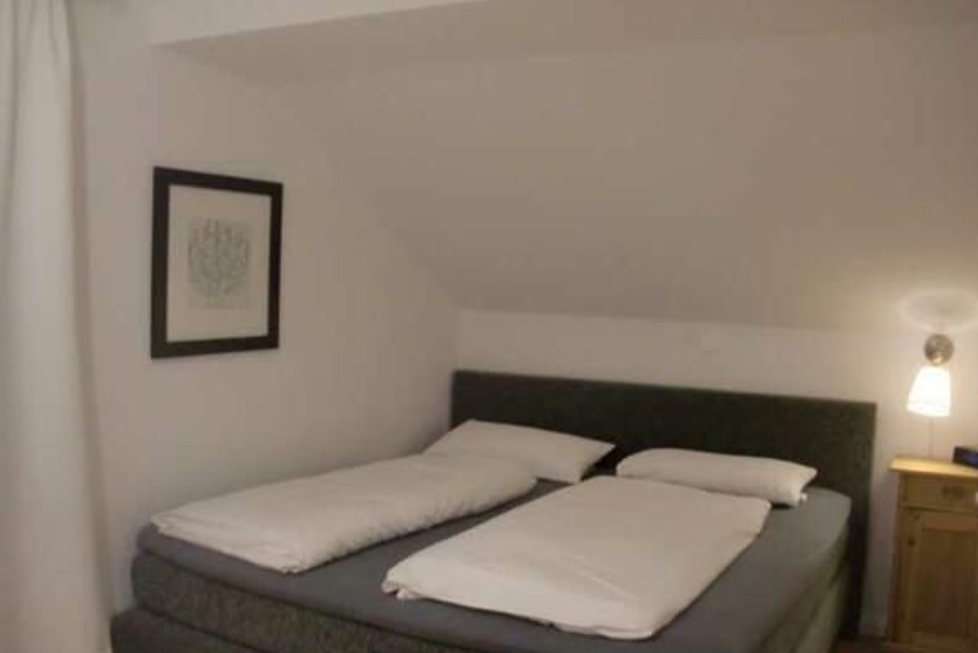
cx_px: 485
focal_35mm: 38
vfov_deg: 35.0
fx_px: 1033
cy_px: 370
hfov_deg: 50.7
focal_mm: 6.3
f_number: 2.8
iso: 400
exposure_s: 1/40
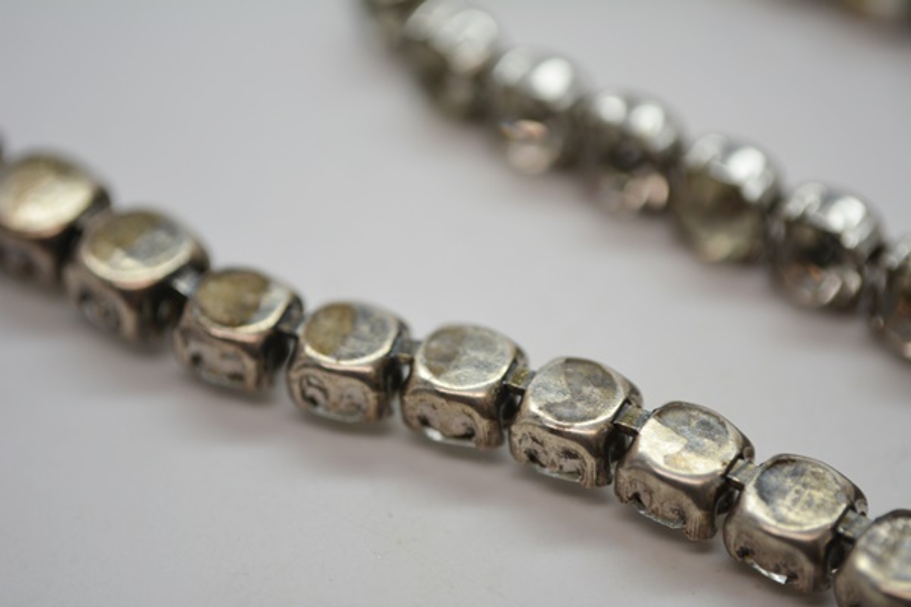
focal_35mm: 82
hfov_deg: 24.6
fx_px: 2088
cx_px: 456
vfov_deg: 16.6
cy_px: 304
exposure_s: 1/125
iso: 250
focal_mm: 55
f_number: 5.6
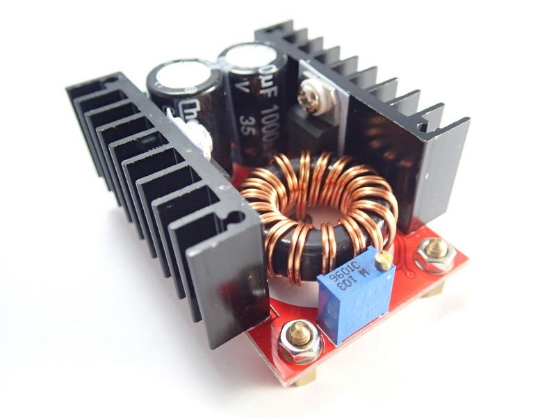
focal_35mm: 30
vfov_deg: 46.8
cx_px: 278
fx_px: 482
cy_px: 208
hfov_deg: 60.0
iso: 640
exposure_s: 1/125
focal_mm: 5.5
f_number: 2.3
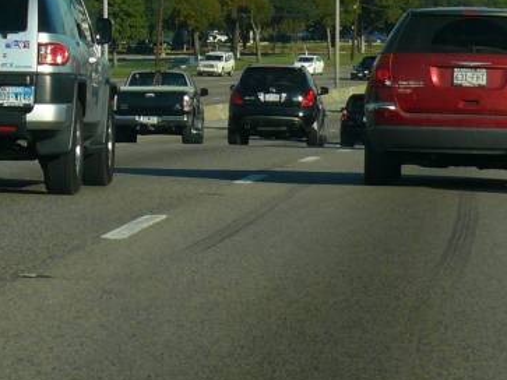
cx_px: 197
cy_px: -20
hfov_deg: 7.7
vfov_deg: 5.8
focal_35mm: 256
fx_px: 3748
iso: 100
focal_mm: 14.3
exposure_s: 1/400
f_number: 5.6
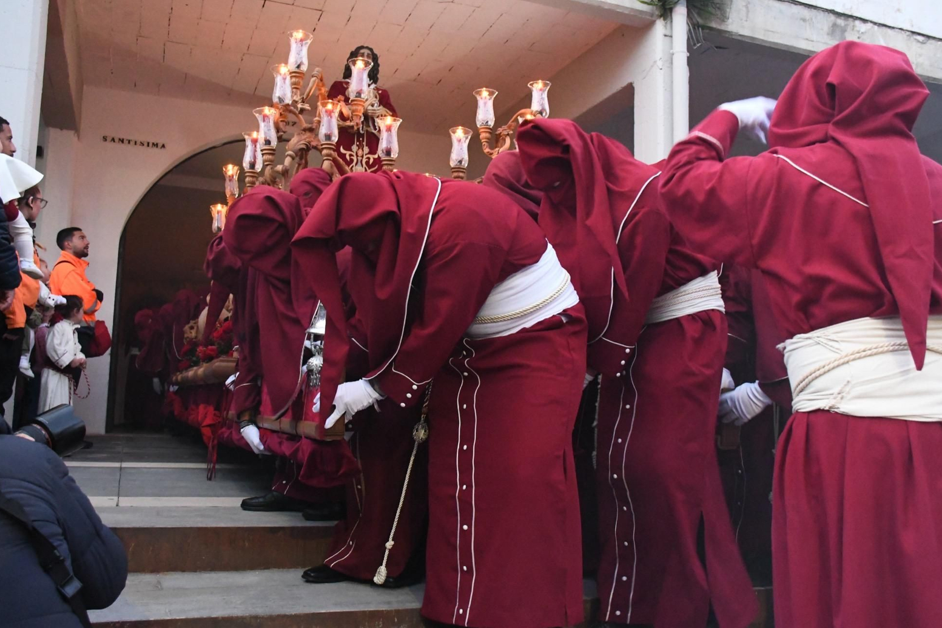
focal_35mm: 34
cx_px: 482
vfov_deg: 38.9
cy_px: 315
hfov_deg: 55.8
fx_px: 890
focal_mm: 22
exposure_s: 1/50
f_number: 5.6
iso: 10000
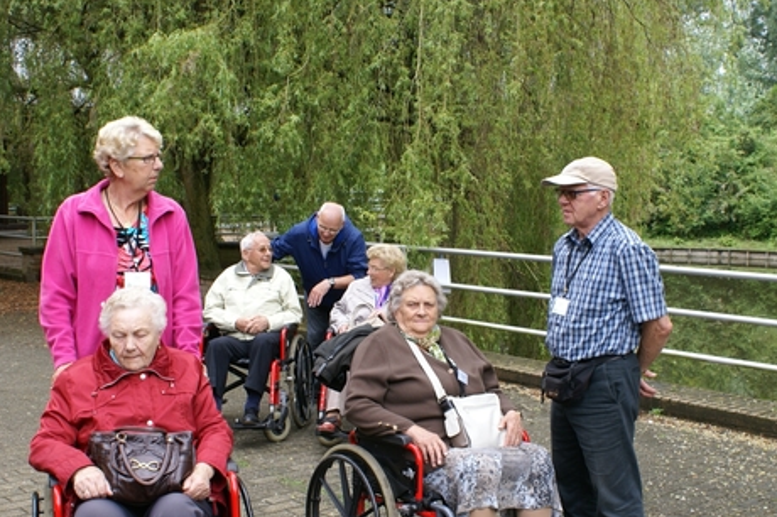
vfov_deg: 28.6
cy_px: 299
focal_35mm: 47
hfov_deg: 41.9
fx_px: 1014
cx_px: 426
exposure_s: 1/60
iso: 100
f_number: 7.1
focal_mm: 24
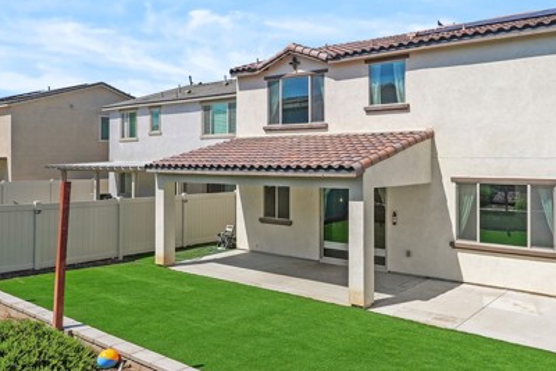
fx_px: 494
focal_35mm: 32
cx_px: 359
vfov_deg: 41.1
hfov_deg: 57.7
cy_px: 167
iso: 100
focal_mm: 20
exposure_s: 1/125
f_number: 14
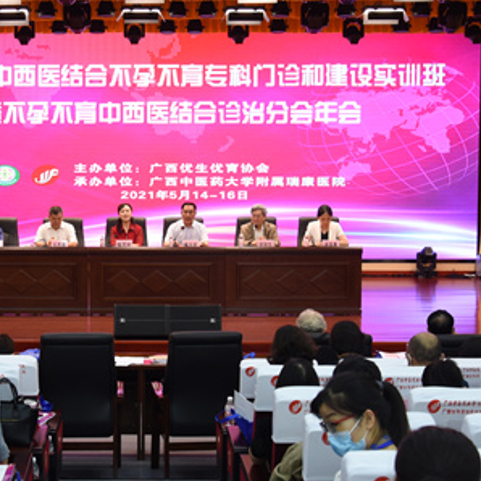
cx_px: 105
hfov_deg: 23.4
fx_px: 1148
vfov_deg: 23.7
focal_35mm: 73
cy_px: 249
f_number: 4.5
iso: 640
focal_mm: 32
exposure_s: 1/80
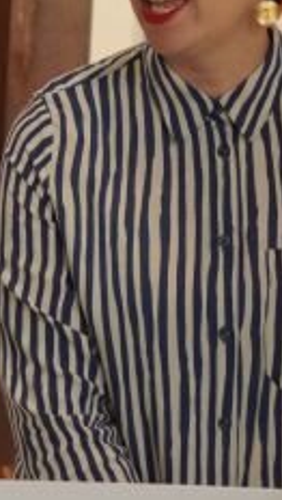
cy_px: 304
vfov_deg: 6.4
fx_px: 4440
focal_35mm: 335
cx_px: 288
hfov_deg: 3.6
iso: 400
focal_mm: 50
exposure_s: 1/160
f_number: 2.8
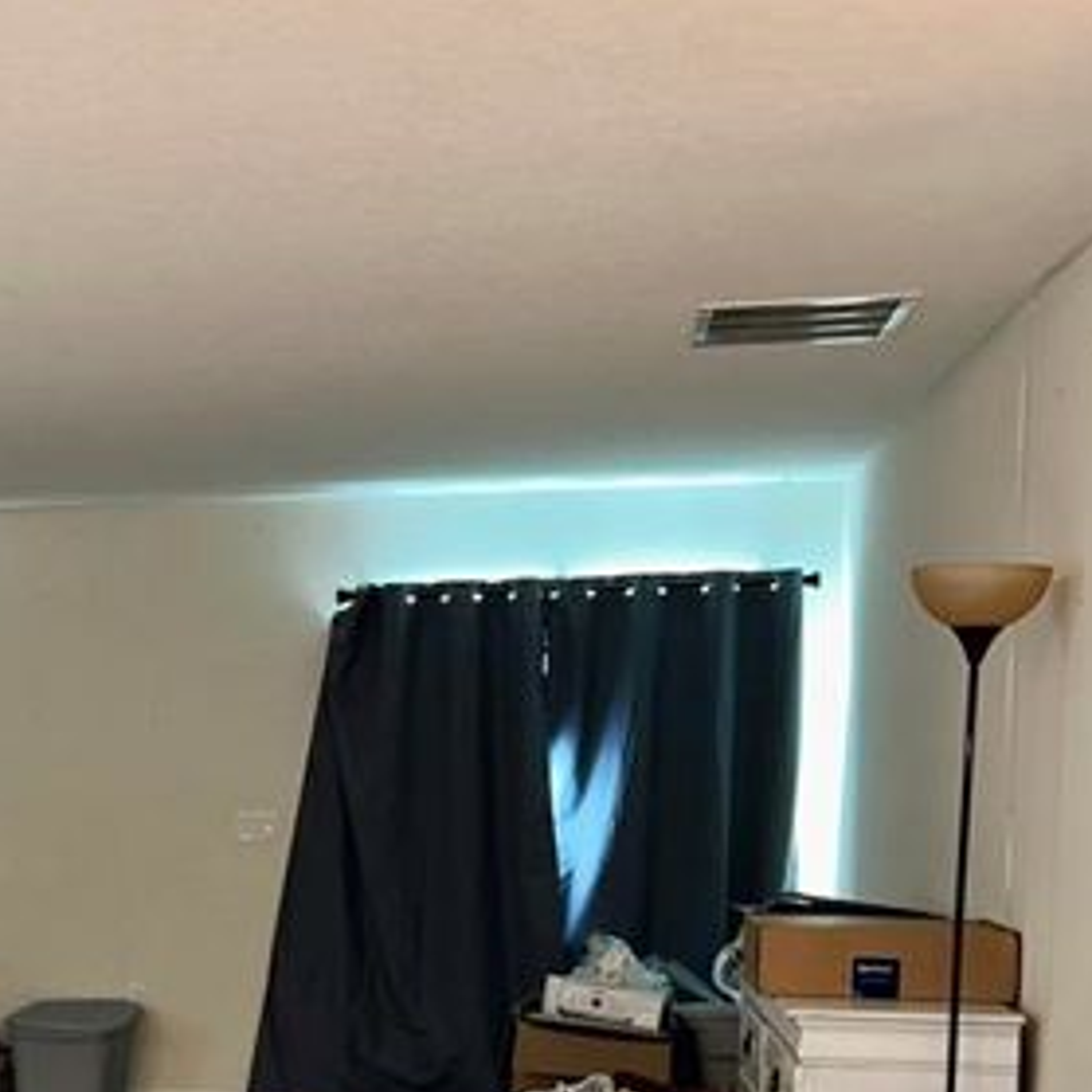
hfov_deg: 27.4
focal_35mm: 58
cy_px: 920
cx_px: -72
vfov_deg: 28.7
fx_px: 2070
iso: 100
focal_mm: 5.7
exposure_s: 1/15
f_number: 1.5
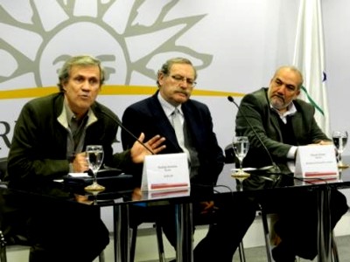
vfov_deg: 14.4
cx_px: 175
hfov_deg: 19.1
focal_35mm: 103
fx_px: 1041
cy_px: 131
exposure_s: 1/25
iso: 400
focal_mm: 18.6
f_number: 4.5
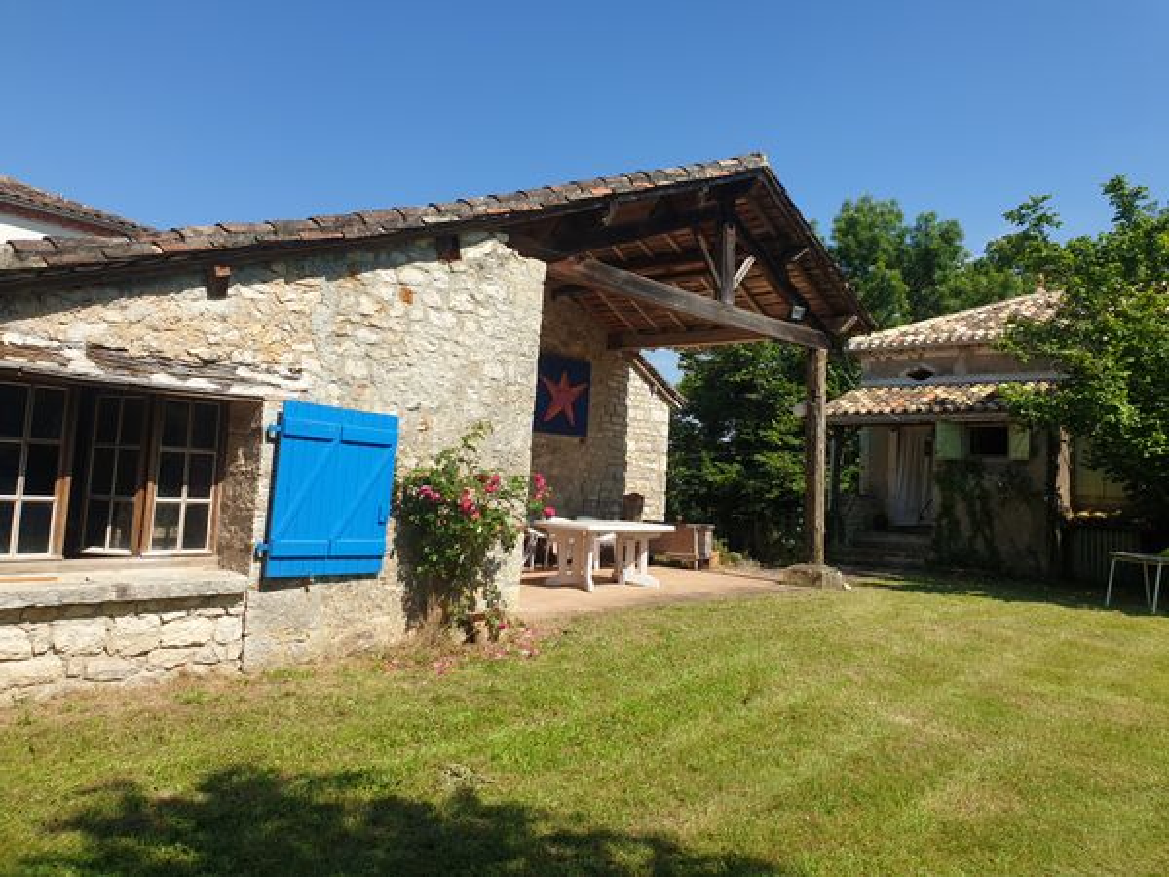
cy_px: 438
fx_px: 878
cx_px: 584
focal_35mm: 26
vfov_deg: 53.1
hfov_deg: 67.3
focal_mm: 4.3
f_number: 2.4
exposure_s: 1/1513
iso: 50
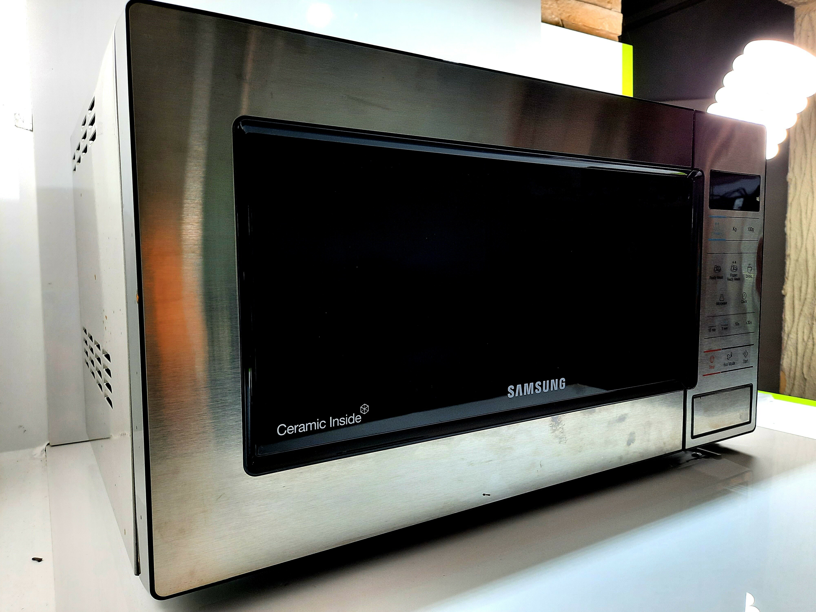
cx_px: 408
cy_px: 306
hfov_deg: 69.4
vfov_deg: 54.9
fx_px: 589
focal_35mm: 25
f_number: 2
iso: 50
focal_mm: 4.6
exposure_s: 1/100
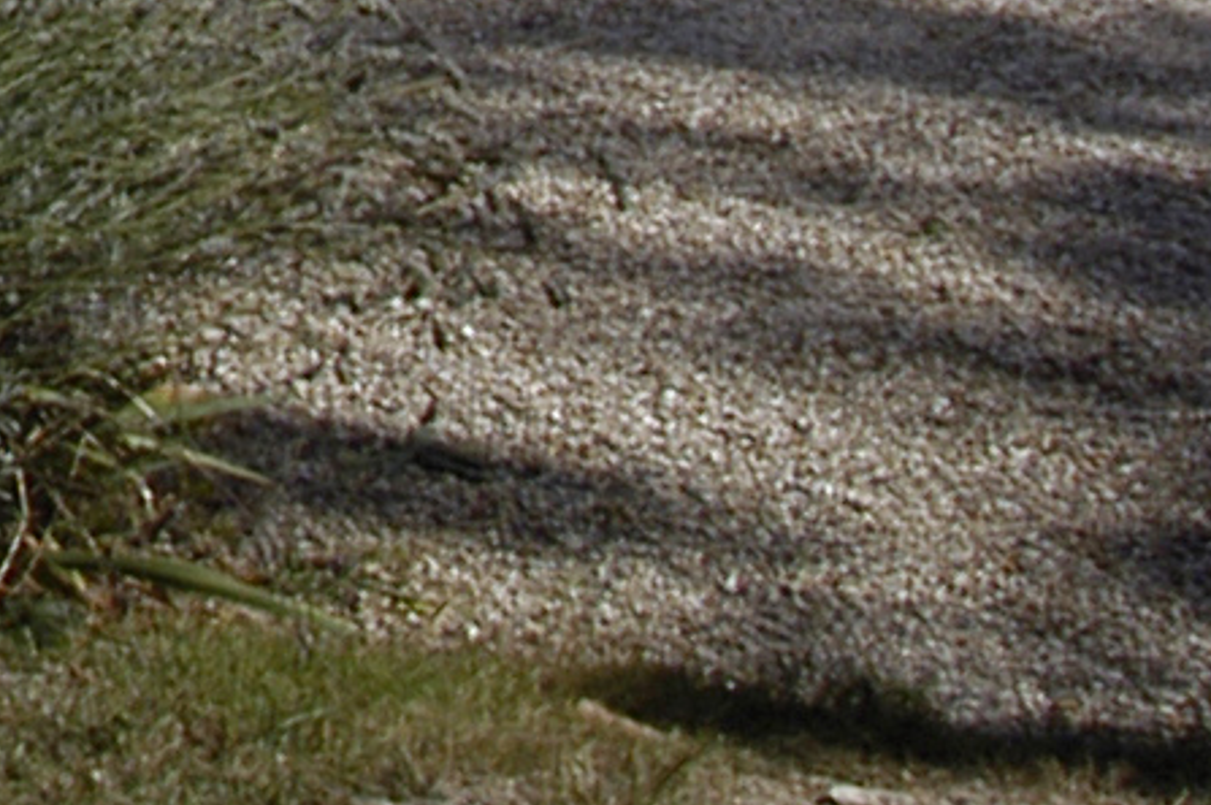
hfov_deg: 8.1
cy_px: -1515
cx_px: -1804
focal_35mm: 232
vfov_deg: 5.6
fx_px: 7808
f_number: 13
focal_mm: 23
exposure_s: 1/200
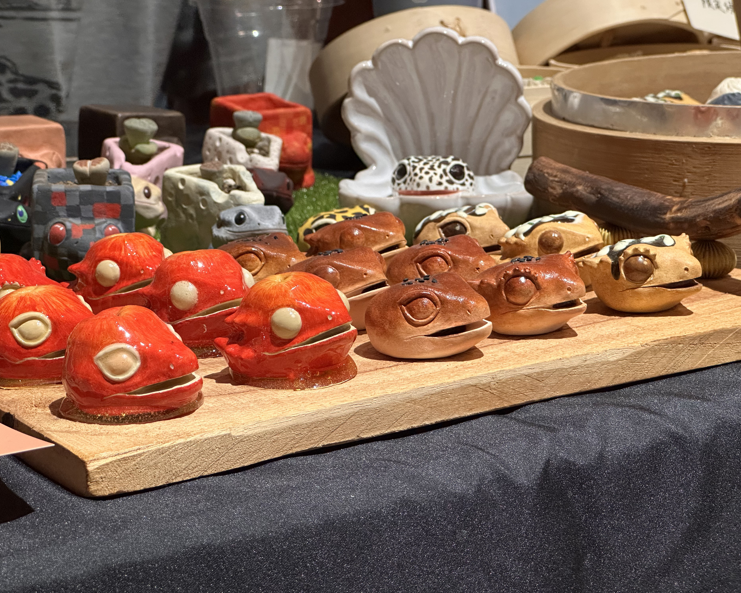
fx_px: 1776
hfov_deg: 23.6
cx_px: 356
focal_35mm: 81
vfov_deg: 18.9
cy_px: 295
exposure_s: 1/41
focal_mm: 9
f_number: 2.8
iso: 500
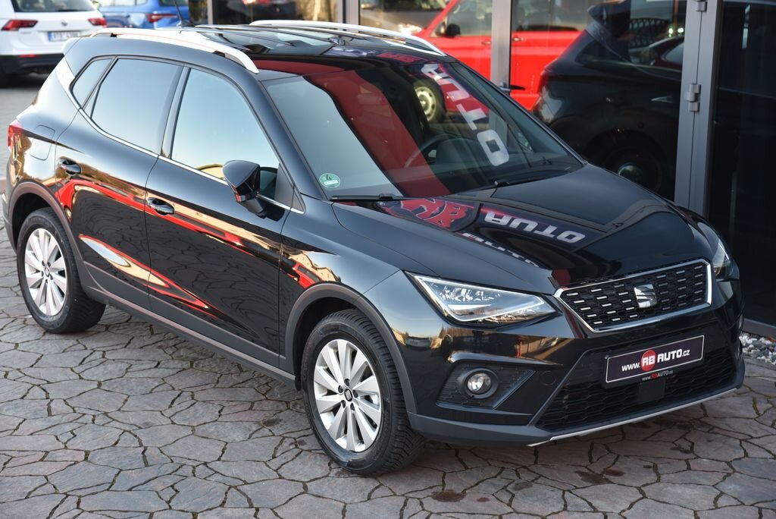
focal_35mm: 75
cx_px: 388
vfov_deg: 18.2
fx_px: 1618
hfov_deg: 27.0
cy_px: 260
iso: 500
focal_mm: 75
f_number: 5
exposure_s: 1/100
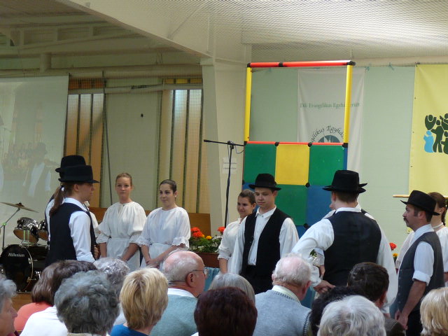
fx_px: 1385
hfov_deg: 18.4
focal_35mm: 107
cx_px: 224
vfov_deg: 13.8
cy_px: 168
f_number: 3.2
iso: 125
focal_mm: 10.8
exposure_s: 1/30
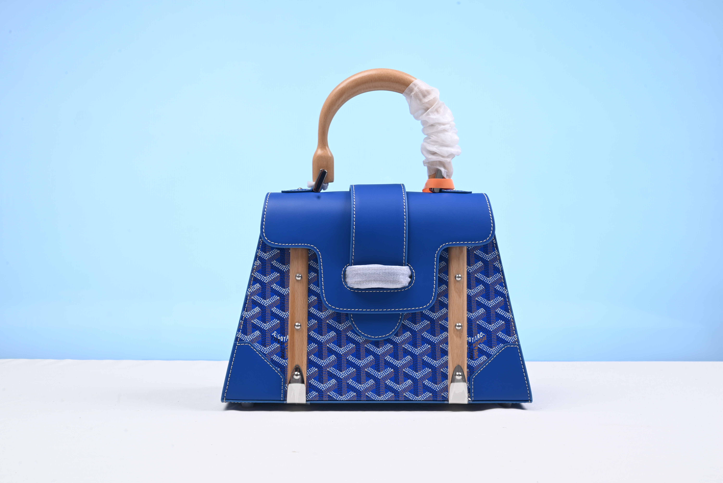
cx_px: 362
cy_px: 242
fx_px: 824
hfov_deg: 47.4
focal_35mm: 41
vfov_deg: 32.7
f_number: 16
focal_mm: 41
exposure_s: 1/2
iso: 100
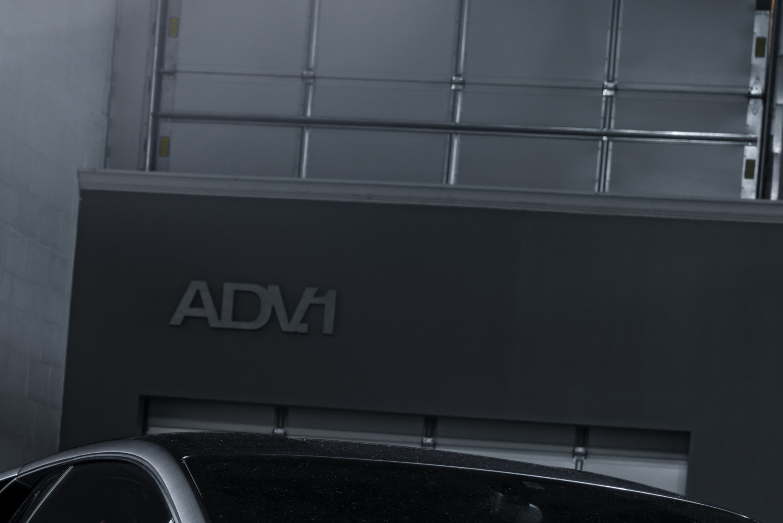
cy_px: 633
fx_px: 3220
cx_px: 331
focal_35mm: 148
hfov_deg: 13.9
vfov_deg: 9.2
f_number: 7.1
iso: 160
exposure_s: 1.6
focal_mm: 52
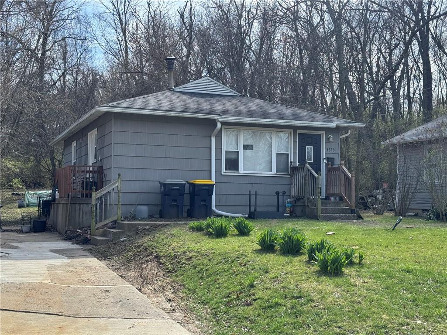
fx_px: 620
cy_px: 168
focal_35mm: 48
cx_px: 224
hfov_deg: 39.7
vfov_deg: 30.3
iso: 64
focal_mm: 6.76
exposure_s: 1/1395
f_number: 1.78
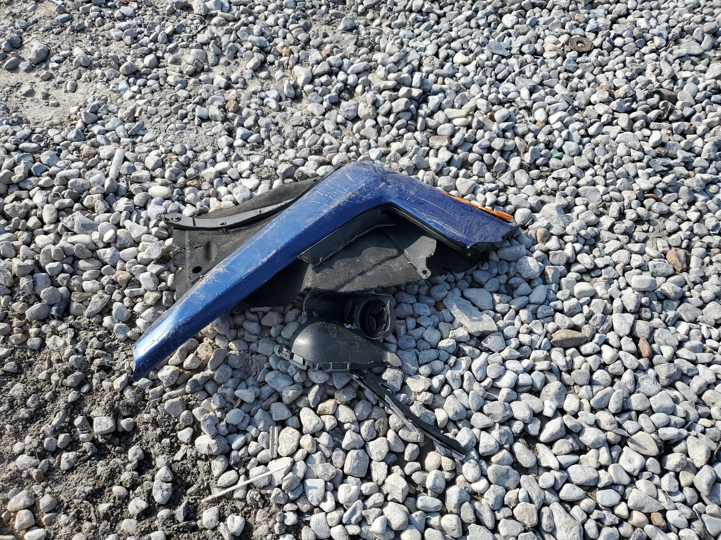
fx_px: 542
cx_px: 360
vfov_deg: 53.1
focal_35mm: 26
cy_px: 270
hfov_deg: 67.3
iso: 50
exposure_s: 1/2500
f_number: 1.5
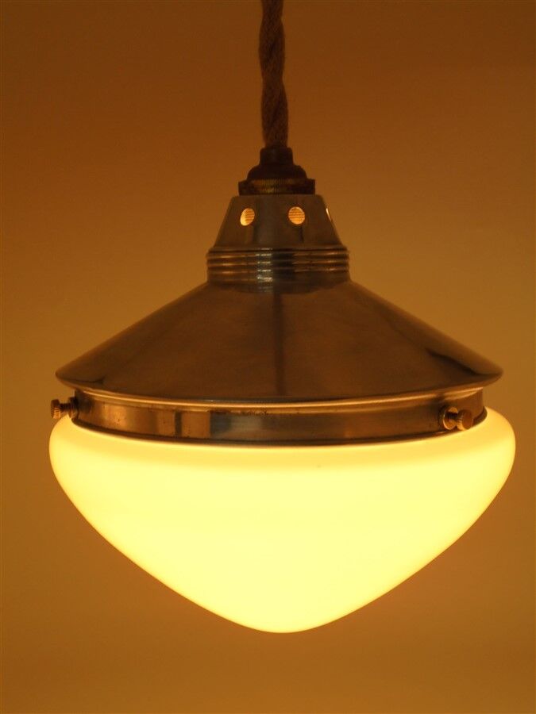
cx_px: 268
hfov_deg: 29.7
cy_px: 357
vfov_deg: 38.9
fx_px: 1012
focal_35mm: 49
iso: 160
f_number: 4.8
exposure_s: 1/30
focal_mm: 8.9
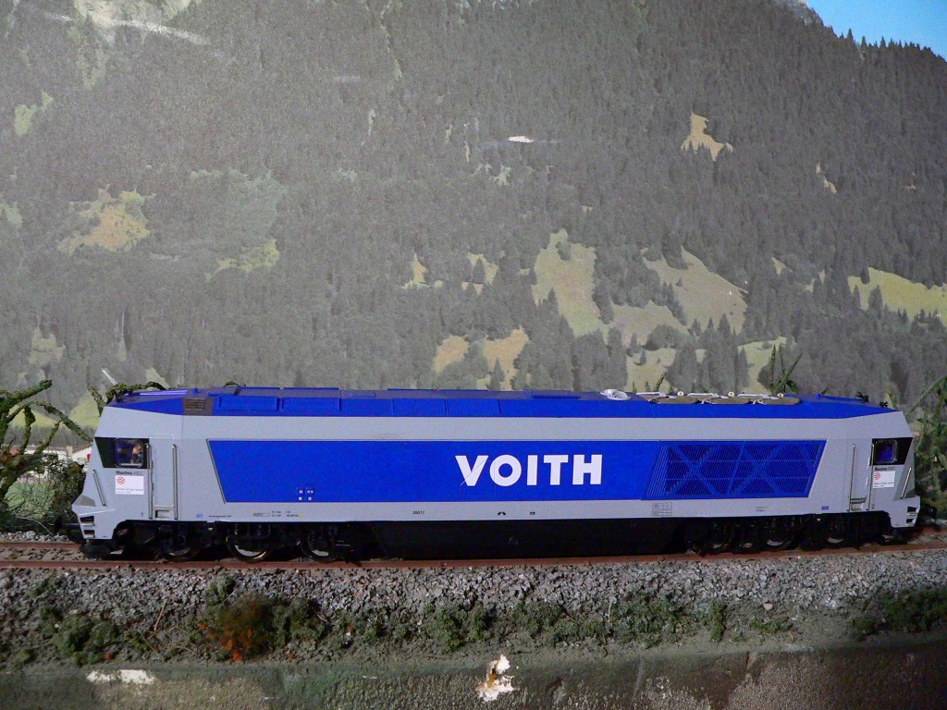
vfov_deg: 39.7
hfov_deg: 51.4
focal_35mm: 36
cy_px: 355
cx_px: 474
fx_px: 985
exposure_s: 1/10
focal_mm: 6
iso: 400
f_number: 2.8
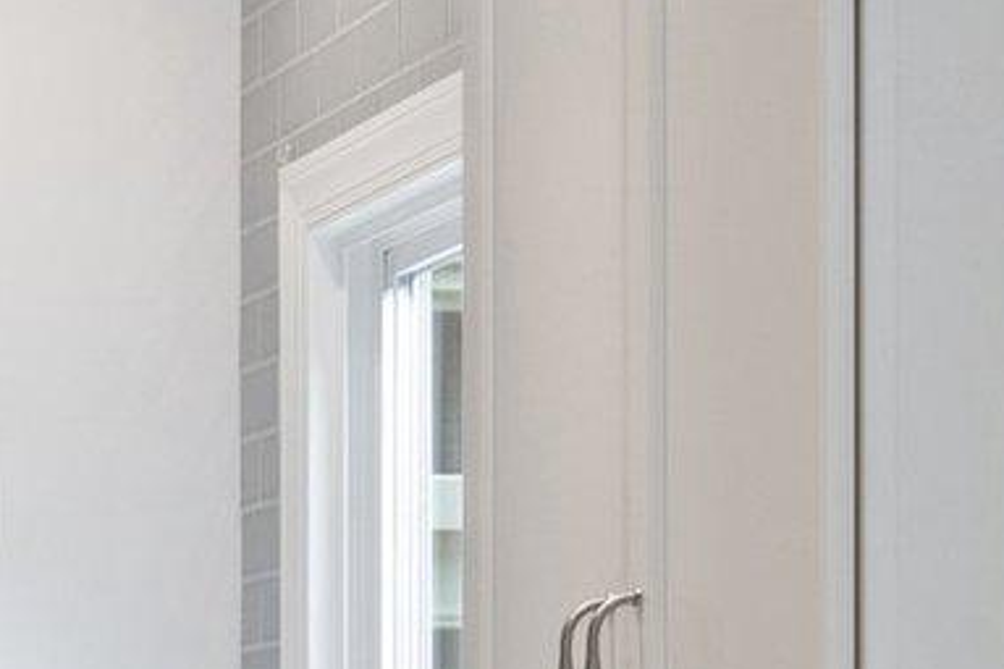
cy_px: 985
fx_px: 5101
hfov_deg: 10.1
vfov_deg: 7.4
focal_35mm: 183
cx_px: -1201
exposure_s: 1/15
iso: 500
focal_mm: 35
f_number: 8
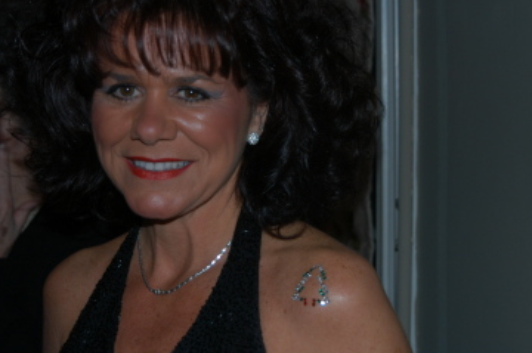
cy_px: 157
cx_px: 265
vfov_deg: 20.7
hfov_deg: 30.7
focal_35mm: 66
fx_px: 968
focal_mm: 35
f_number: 3.5
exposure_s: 1/60
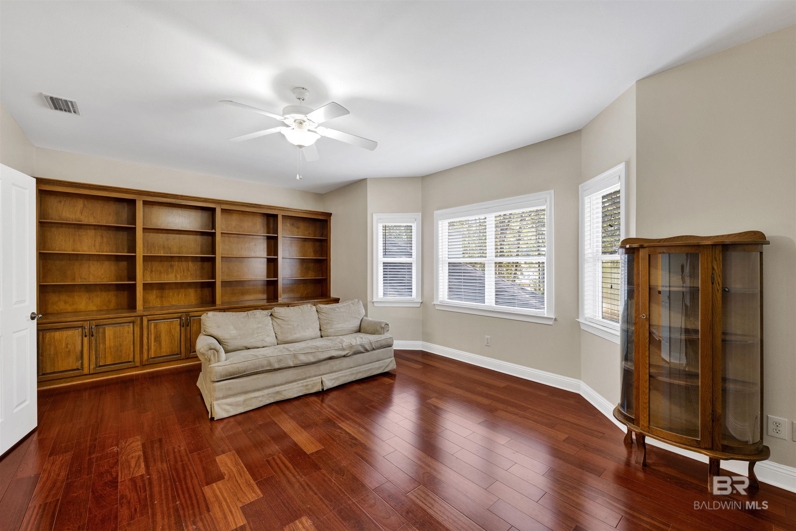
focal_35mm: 14
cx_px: 398
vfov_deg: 79.2
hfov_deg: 102.3
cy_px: 266
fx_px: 321
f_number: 11
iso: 400
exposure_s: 1/3
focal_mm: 14.5
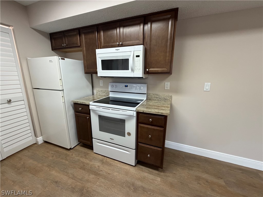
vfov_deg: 85.7
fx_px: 106
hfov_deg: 102.1
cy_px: 98
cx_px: 132
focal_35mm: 14
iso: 250
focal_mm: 2.22
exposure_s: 1/120
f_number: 2.2
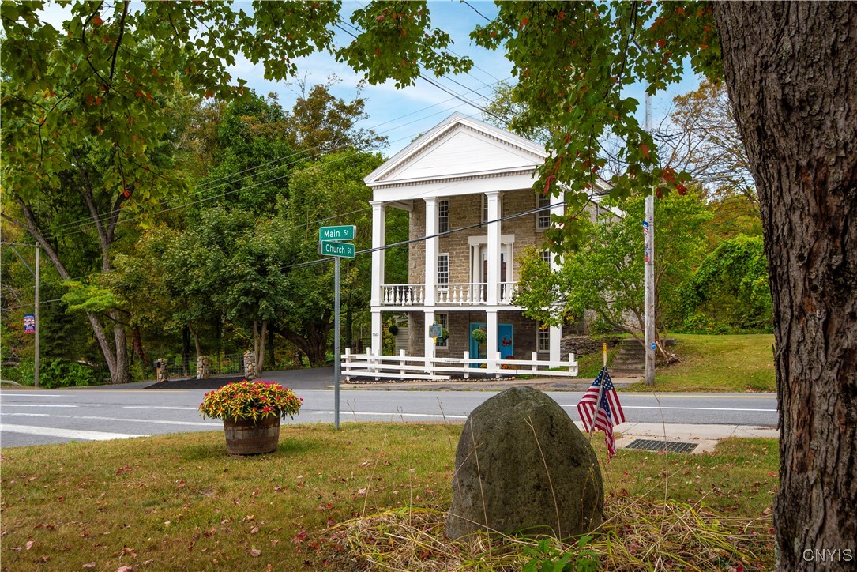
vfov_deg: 43.6
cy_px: 286
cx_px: 428
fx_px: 714
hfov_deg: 61.9
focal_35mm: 30
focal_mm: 30
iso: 400
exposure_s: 1/200
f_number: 6.3
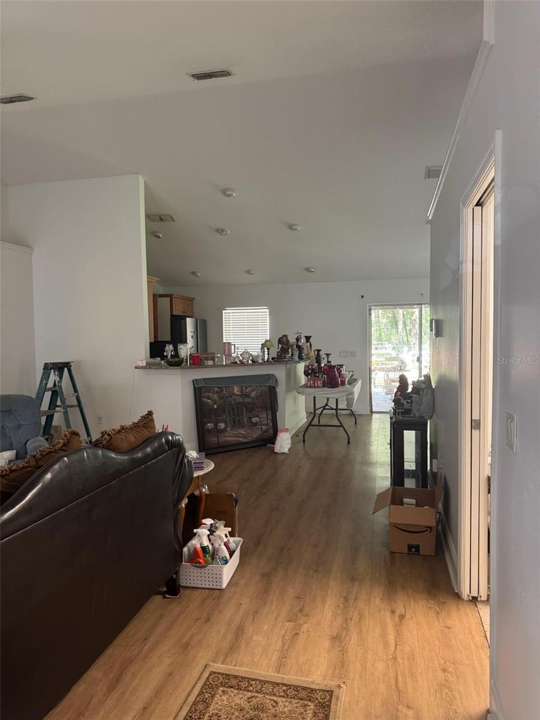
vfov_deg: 71.6
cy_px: 360
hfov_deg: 56.8
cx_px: 270
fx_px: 499
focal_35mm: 24
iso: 320
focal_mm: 6.76
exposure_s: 1/60
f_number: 1.78
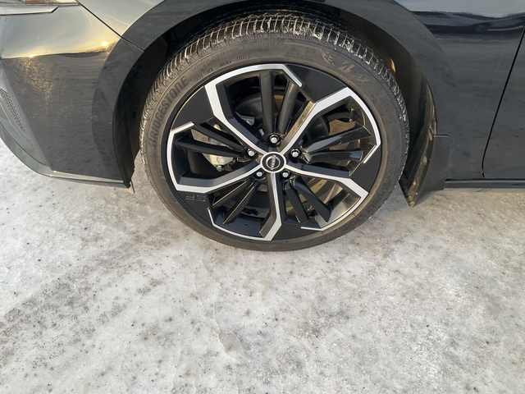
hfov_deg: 61.7
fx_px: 440
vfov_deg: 48.2
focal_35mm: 29
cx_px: 262
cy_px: 197
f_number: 1.8
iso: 16
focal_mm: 3
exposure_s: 1/133
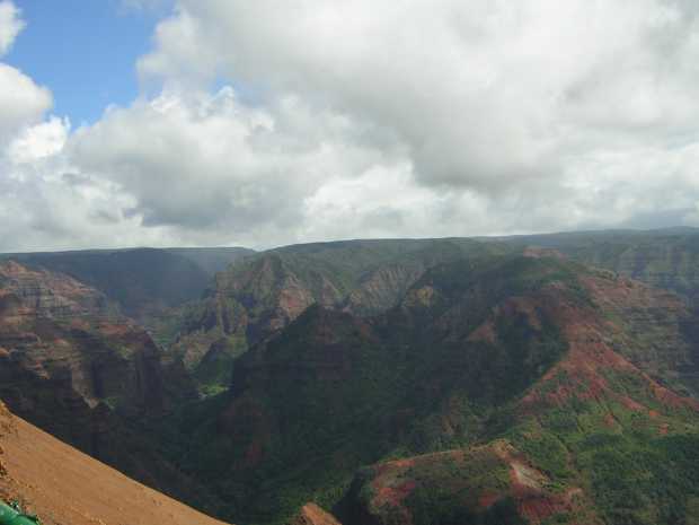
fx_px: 868
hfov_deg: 43.9
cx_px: 350
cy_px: 262
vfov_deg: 33.6
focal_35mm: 43
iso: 50
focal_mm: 5.6
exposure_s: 1/356
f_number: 5.6
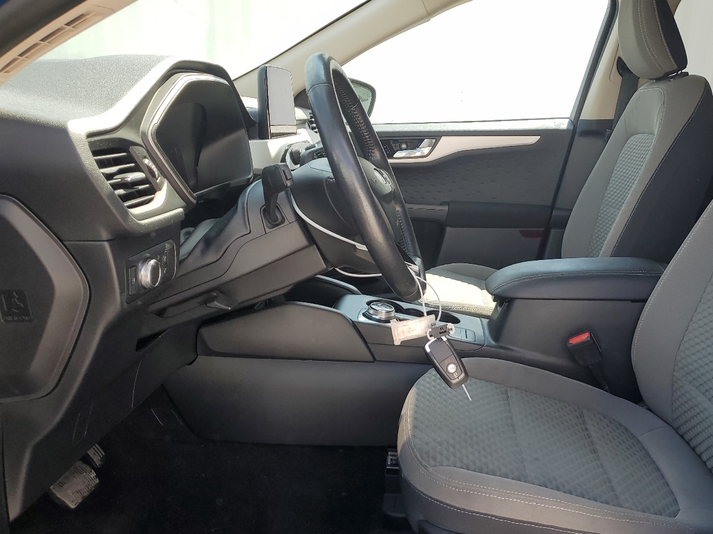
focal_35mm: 33
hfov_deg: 54.7
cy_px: 299
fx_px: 680
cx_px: 445
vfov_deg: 42.9
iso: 50
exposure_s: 1/556
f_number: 1.5
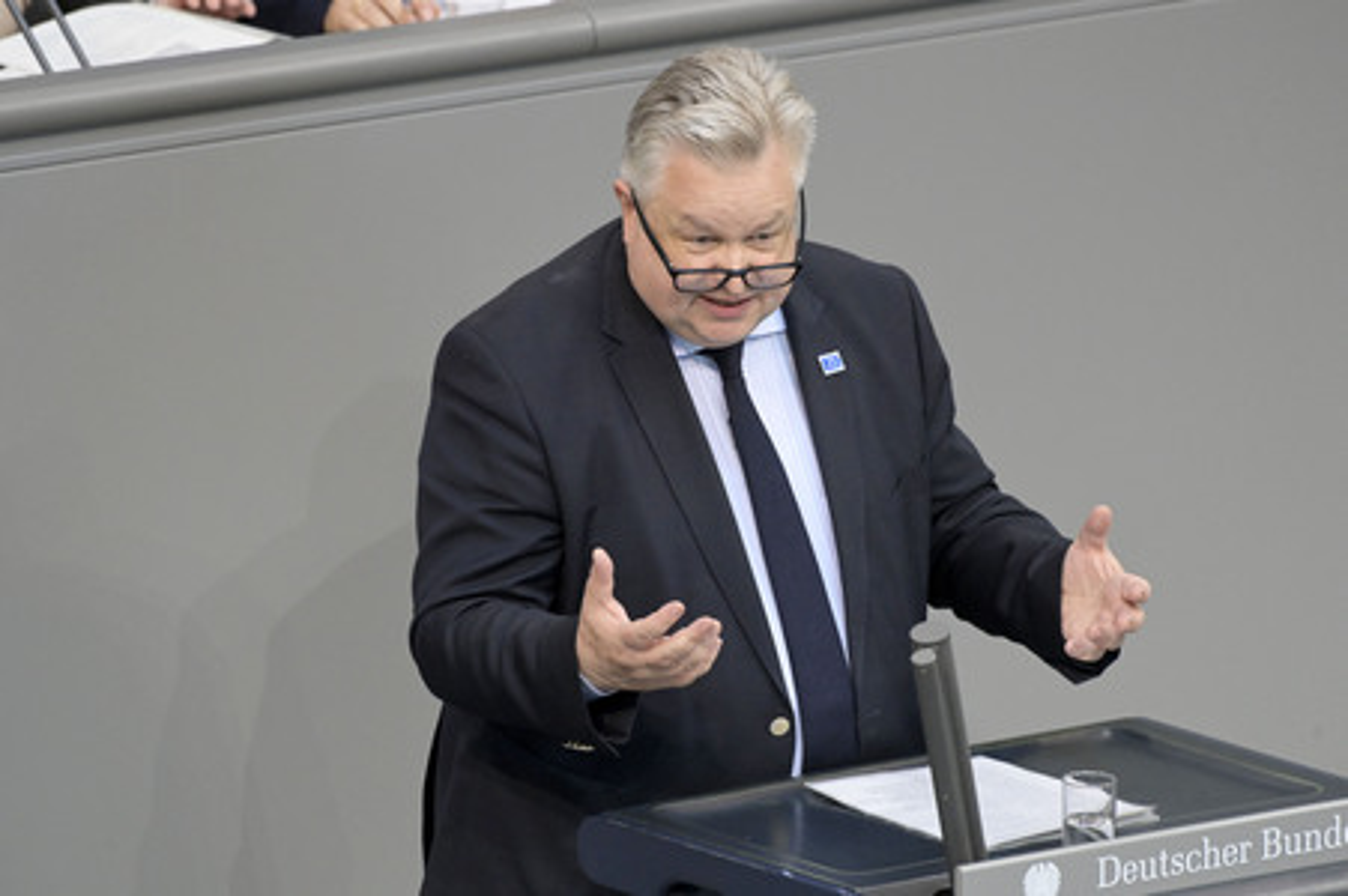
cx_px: 674
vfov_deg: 3.3
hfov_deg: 5.0
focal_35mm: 410
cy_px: 448
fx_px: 15341
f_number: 5.6
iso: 8000
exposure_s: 1/400
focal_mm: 410
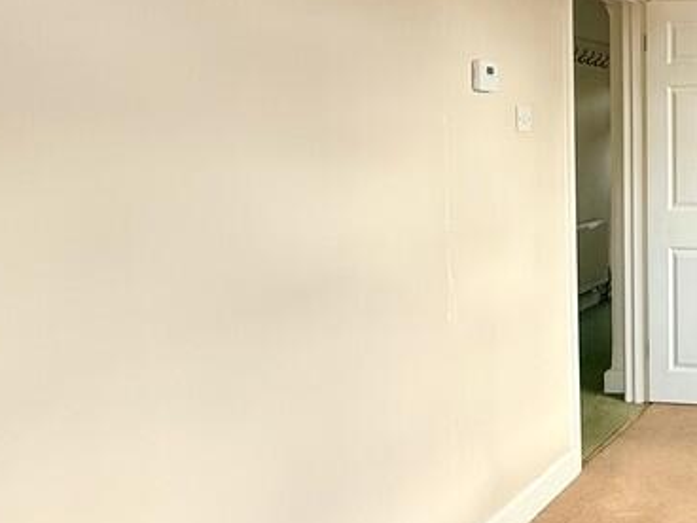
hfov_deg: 32.8
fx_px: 785
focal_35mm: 39
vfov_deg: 36.1
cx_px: 943
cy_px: 142
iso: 100
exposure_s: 1/99
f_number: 2.2
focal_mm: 2.22
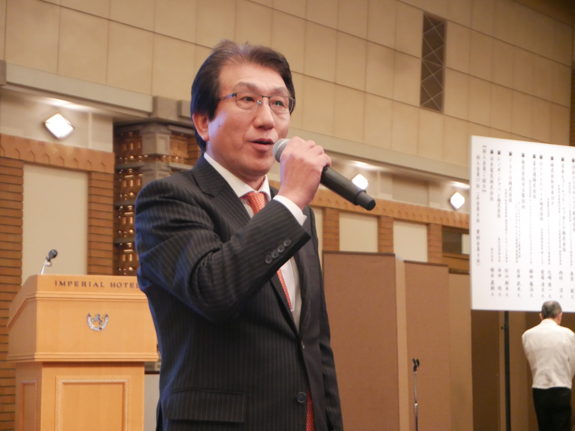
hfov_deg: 23.3
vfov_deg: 17.6
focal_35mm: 84
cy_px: 216
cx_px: 288
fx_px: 1395
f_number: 5.6
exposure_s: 1/30
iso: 3200
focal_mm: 42
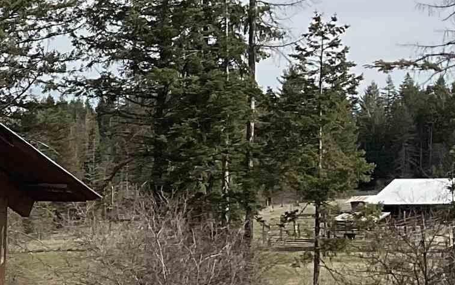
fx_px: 1550
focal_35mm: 125
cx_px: -386
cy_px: 297
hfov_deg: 14.5
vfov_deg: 10.4
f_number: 1.8
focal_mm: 3
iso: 16
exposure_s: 1/2538
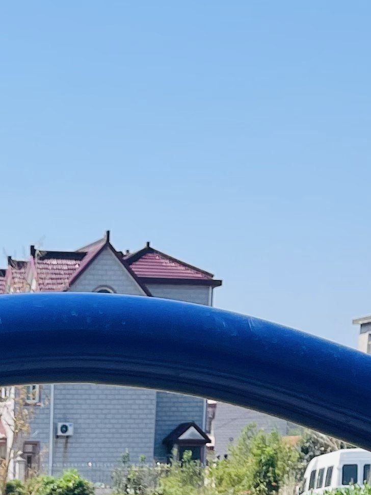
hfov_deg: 13.4
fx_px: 1544
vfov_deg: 14.8
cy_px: 1003
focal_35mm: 108
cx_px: -61
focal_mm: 4.2
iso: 32
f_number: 1.6
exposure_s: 1/2053
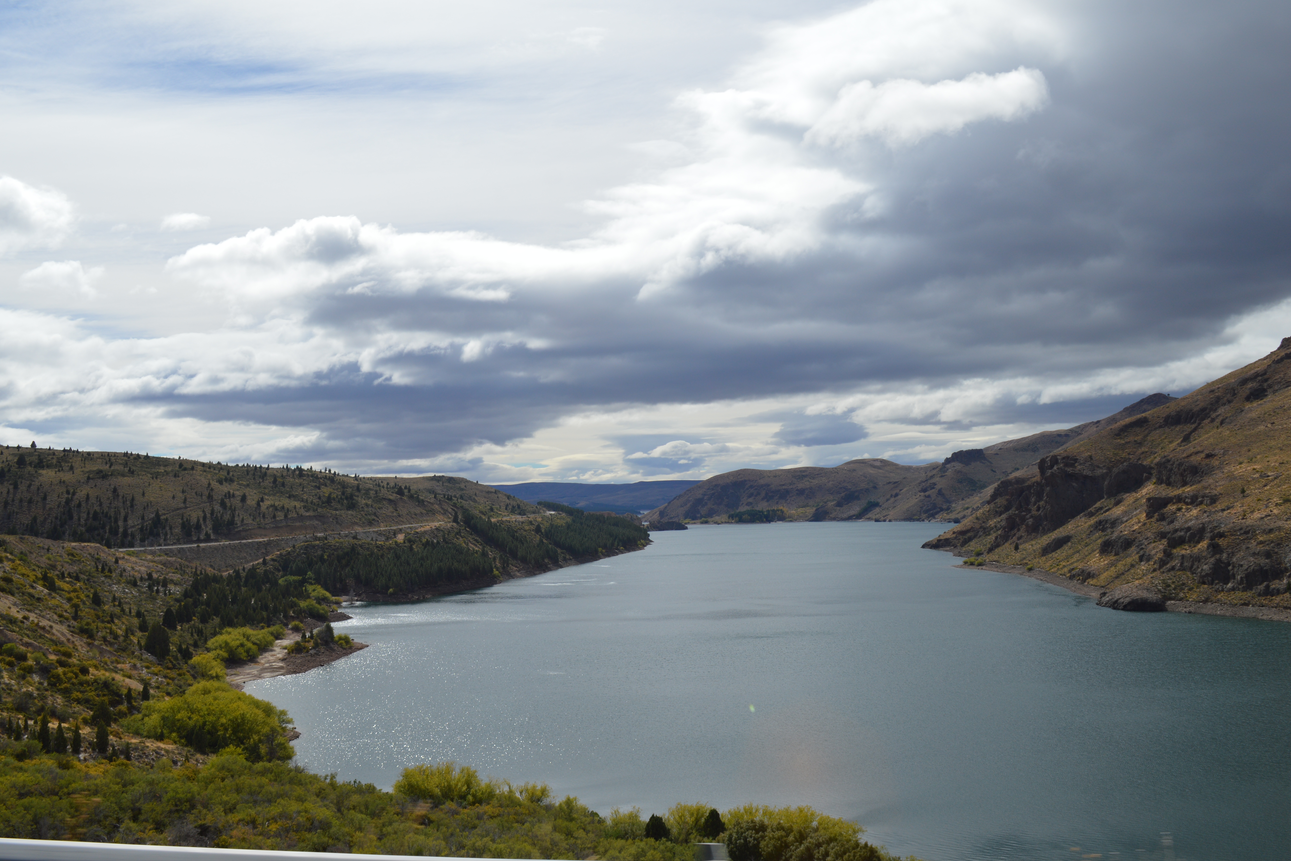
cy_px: 421
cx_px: 629
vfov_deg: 38.9
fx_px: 1219
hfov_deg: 55.8
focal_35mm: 34
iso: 100
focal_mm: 22
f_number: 10
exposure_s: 1/400
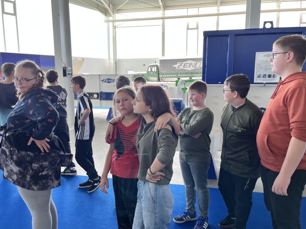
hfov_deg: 59.9
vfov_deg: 46.8
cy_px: 111
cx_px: 141
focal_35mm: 30
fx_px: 265
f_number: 1.6
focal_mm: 5.1
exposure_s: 1/122
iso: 40
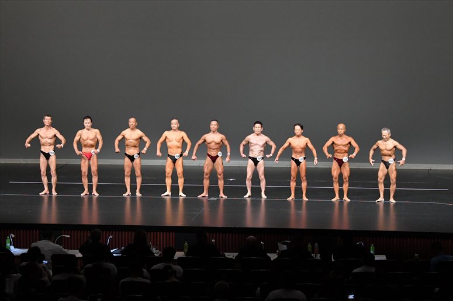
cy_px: 150
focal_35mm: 105
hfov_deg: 19.5
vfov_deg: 13.0
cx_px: 226
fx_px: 1321
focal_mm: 70
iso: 4000
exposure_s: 1/400
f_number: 5.6
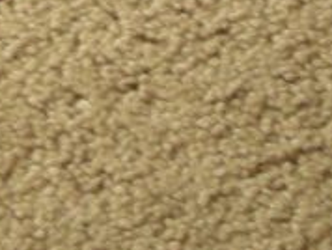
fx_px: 2593
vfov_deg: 5.3
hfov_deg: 7.3
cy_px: -349
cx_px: 270
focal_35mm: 270
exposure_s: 1/6.9
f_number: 3.4
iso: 200
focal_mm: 7.8
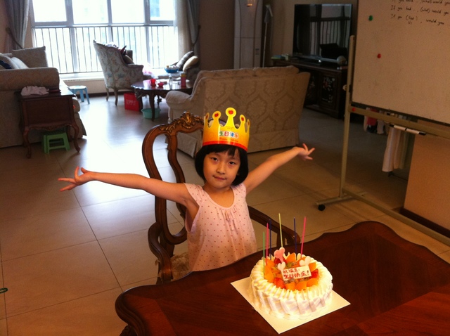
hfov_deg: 52.7
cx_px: 225
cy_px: 168
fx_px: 454
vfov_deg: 40.6
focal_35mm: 35
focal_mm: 3.85
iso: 160
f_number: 2.8
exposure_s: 1/15
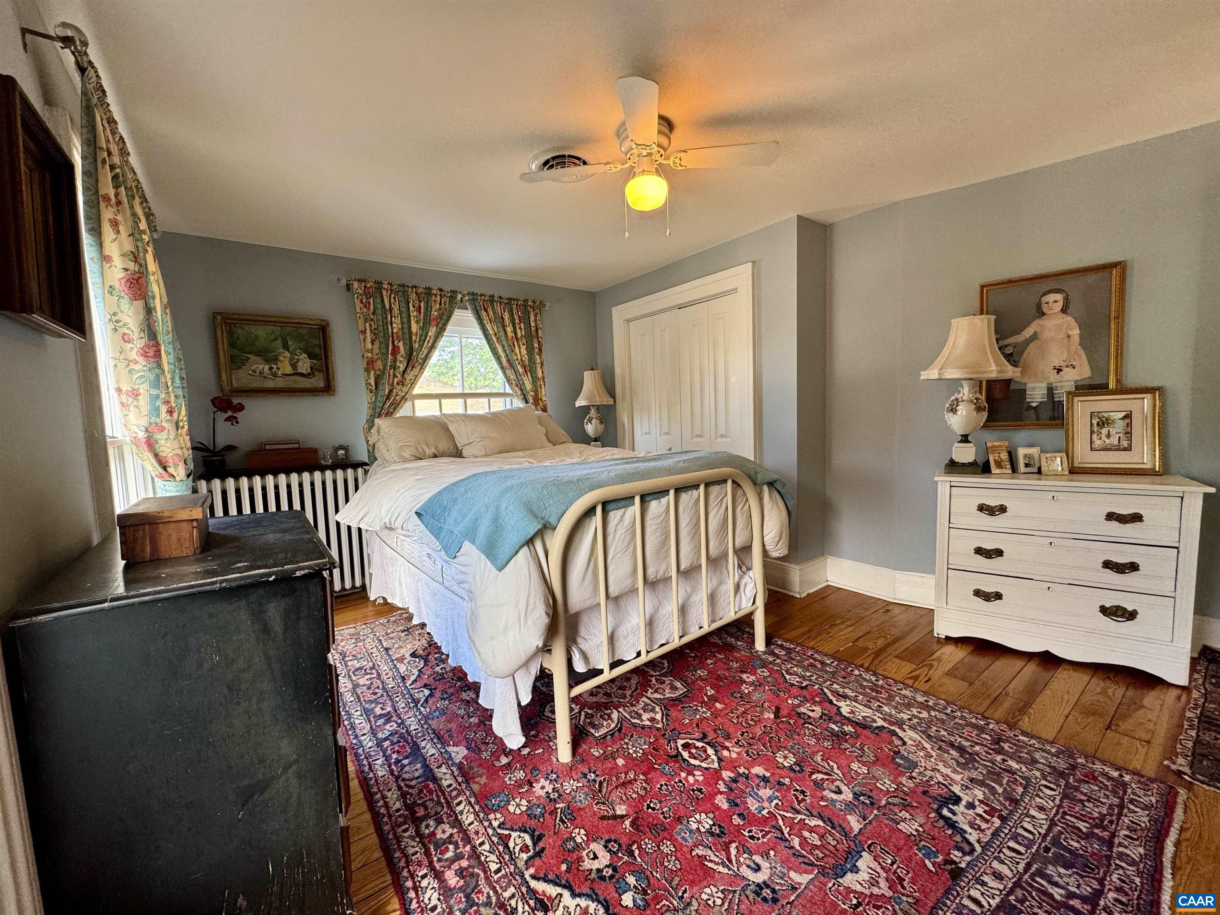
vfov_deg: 85.7
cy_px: 458
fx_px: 493
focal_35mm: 14
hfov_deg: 102.1
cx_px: 610
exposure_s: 1/120
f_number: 2.2
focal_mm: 2.22
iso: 200
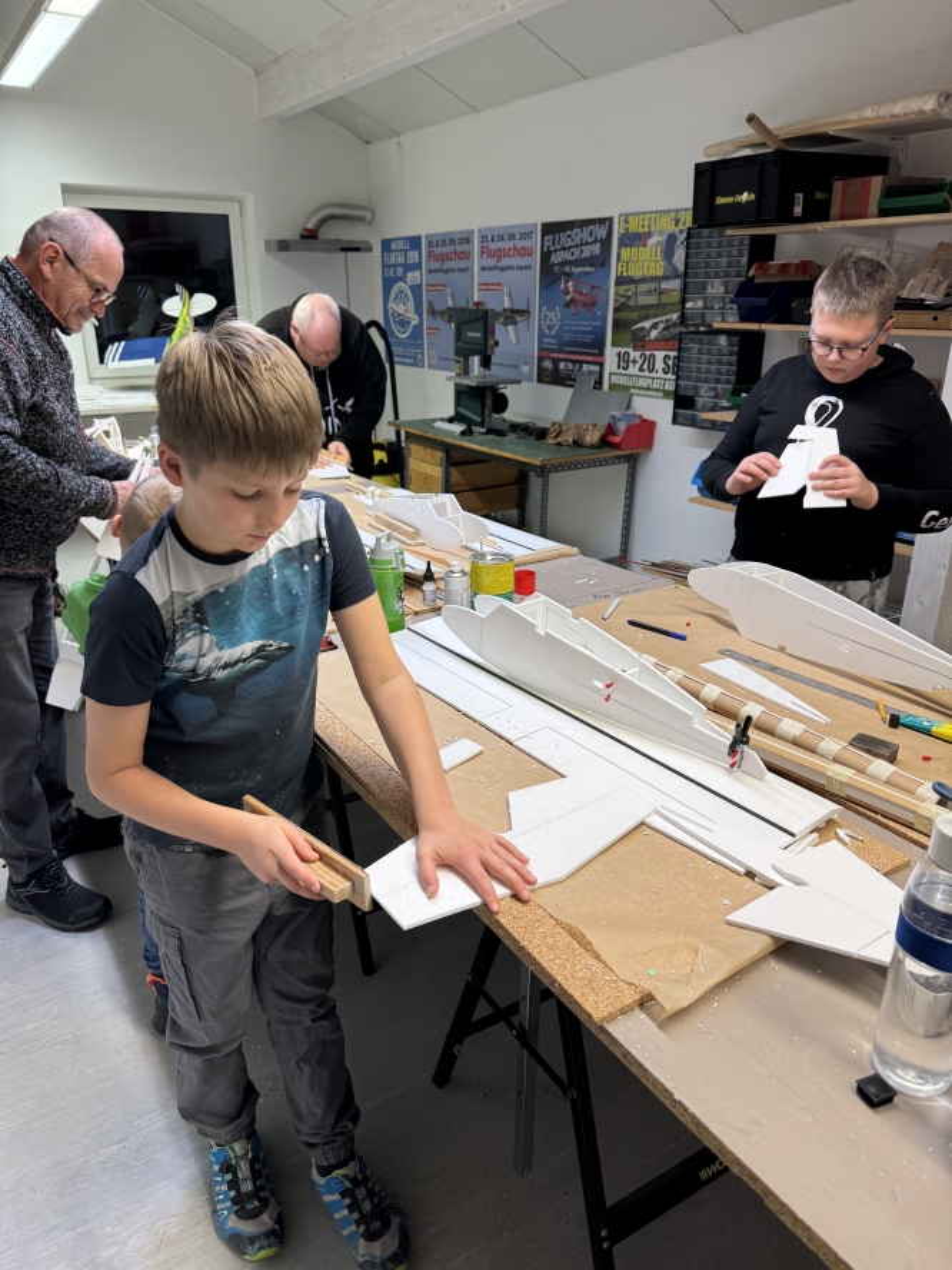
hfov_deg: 56.8
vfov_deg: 71.6
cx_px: 476
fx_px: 880
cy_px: 635
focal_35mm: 24
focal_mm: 6.76
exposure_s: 1/50
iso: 125
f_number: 1.78
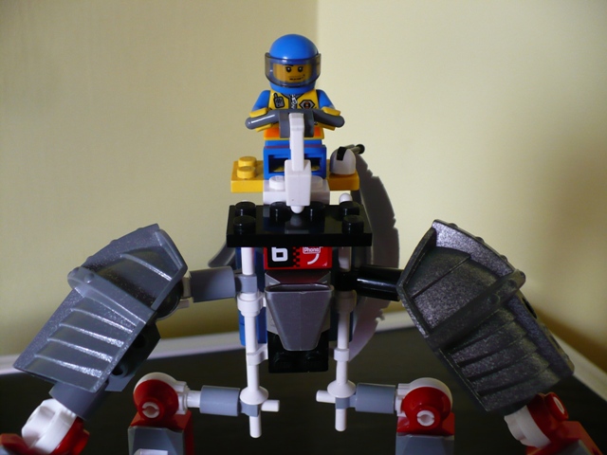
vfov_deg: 38.7
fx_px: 649
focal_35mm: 37
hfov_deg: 50.1
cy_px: 228
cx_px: 304
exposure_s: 1/30
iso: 200
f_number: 2.8
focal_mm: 6.1
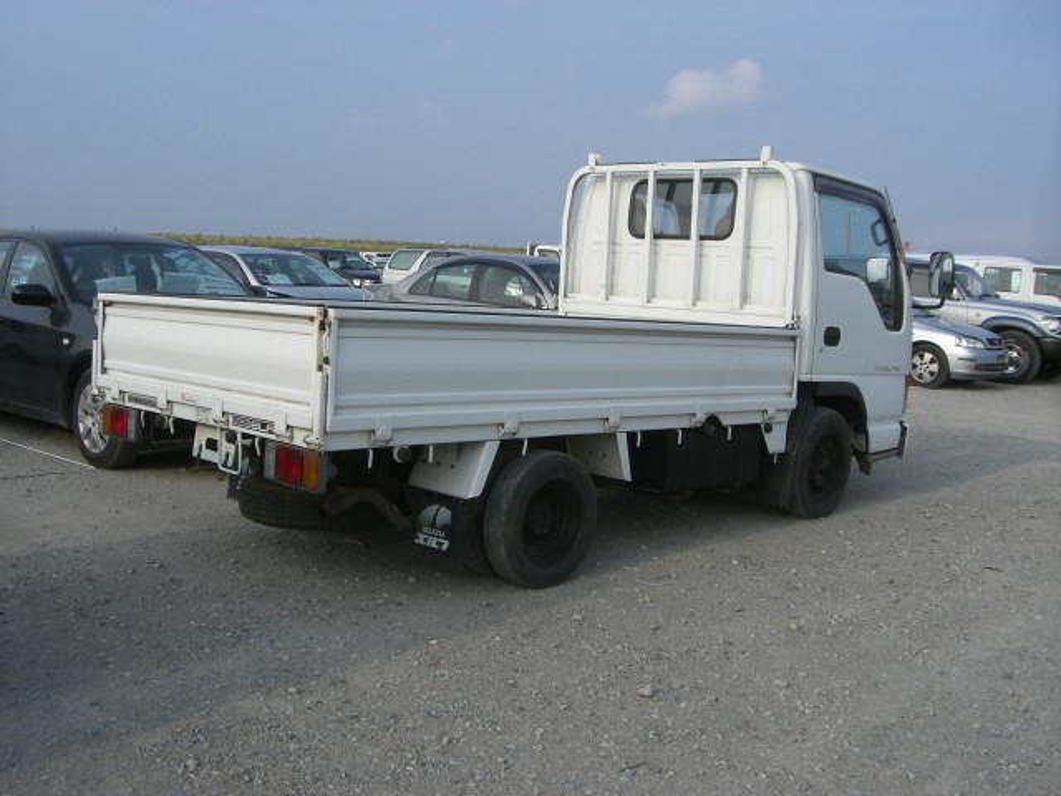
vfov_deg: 37.7
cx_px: 530
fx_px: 1165
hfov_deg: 49.0
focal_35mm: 38
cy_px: 398
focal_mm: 6.2
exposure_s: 1/500
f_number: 4.3
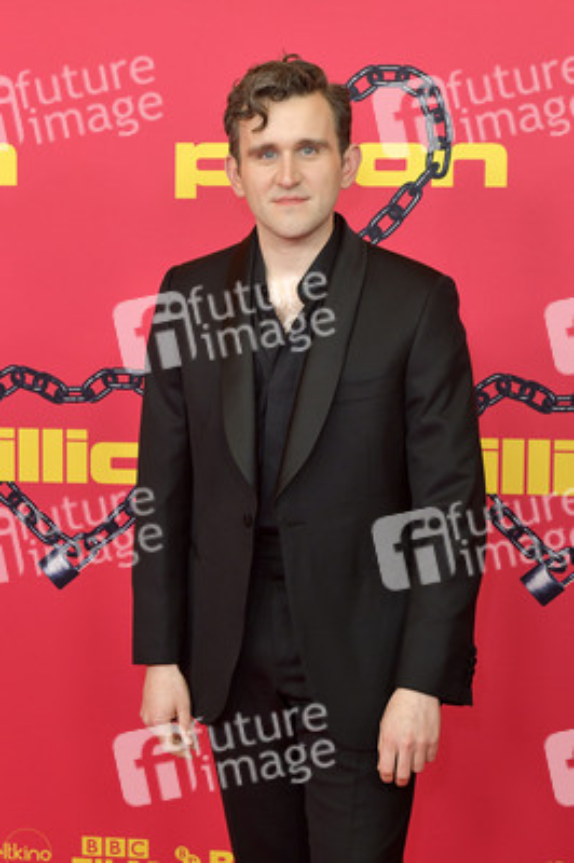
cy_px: 432
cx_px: 287
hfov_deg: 24.2
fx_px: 1342
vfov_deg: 35.7
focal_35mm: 56
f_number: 8
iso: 1000
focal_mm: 56
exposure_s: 1/250
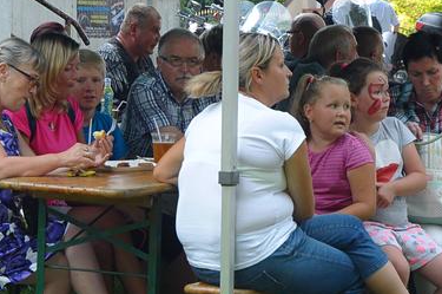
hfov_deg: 11.6
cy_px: 152
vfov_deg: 7.7
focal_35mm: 177
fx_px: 2170
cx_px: 191
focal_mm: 52
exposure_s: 1/250
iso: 640
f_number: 8
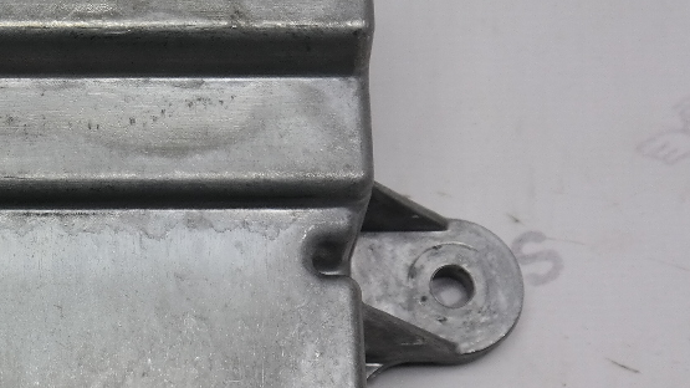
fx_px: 2744
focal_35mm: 150
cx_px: 5
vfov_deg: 8.0
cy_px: 443
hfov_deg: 14.1
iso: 200
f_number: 4.5
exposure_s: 1/100
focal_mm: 30
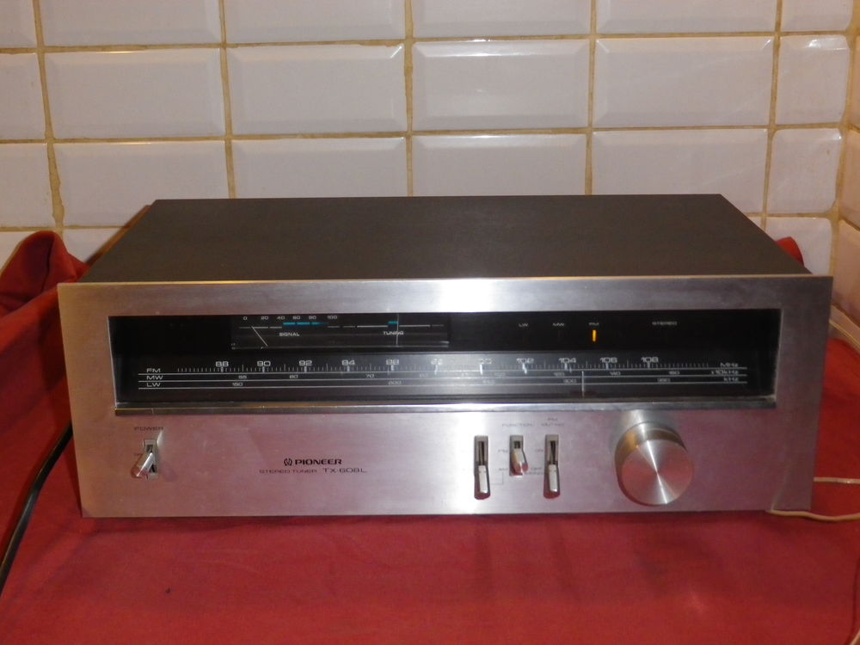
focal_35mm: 46
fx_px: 1143
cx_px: 430
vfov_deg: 31.5
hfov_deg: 41.2
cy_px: 322
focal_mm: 8.2
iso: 400
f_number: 4.2
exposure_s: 1/60
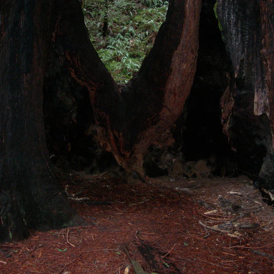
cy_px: 137
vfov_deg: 37.6
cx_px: 153
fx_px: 403
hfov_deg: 37.5
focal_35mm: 45
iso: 200
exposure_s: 1/60.1
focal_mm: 7.8
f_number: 2.8
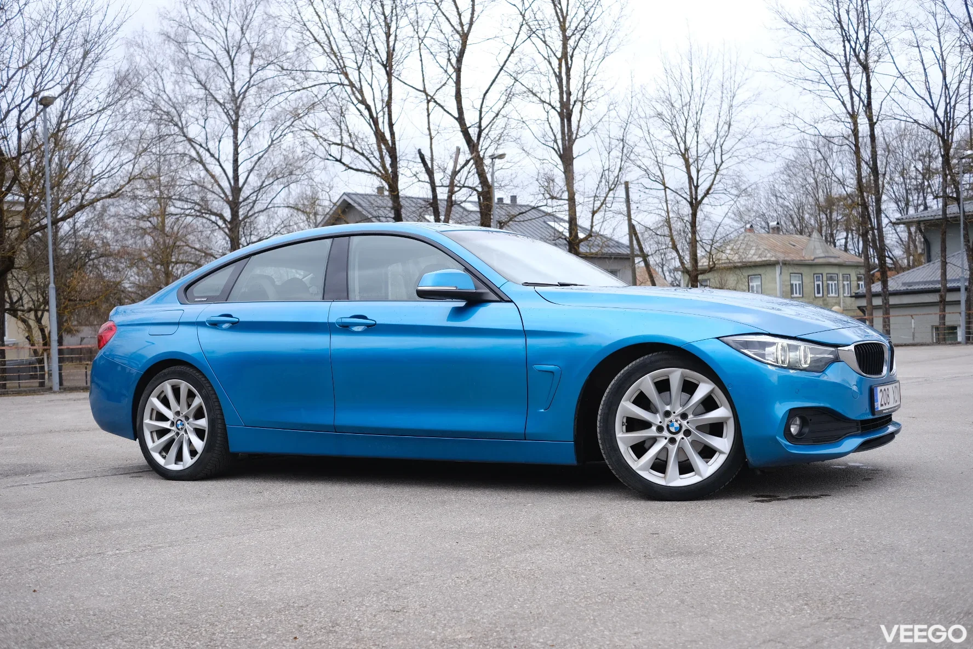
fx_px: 1108
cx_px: 486
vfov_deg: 32.6
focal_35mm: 41
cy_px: 324
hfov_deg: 47.4
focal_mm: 27
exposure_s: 1/500
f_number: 3.6
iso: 320
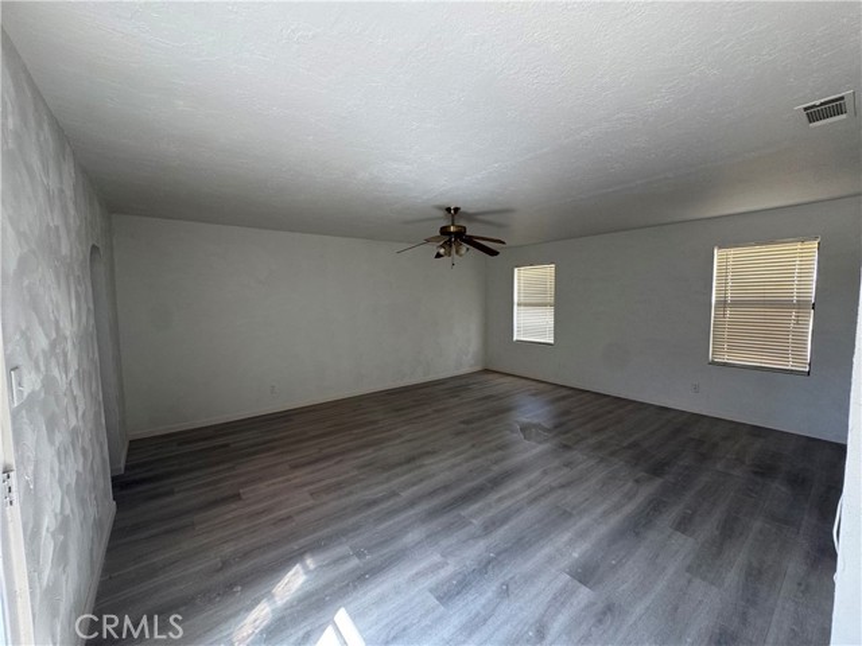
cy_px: 323
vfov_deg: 85.7
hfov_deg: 102.1
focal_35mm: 14
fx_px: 349
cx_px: 431
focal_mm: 2.22
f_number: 2.2
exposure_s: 1/99
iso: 100
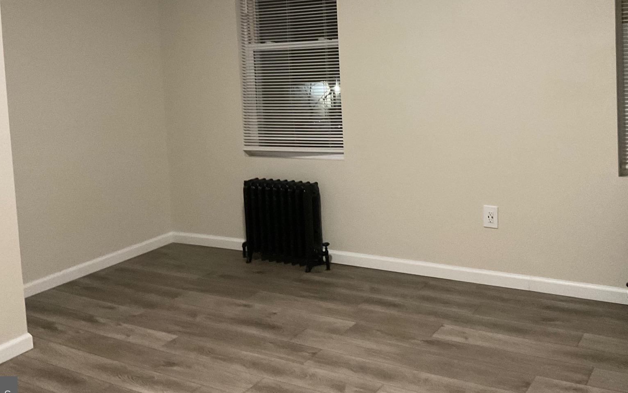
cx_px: 334
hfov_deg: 48.2
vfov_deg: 30.7
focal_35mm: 41
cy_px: 95
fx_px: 702
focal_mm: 3
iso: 500
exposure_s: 1/30
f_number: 1.8
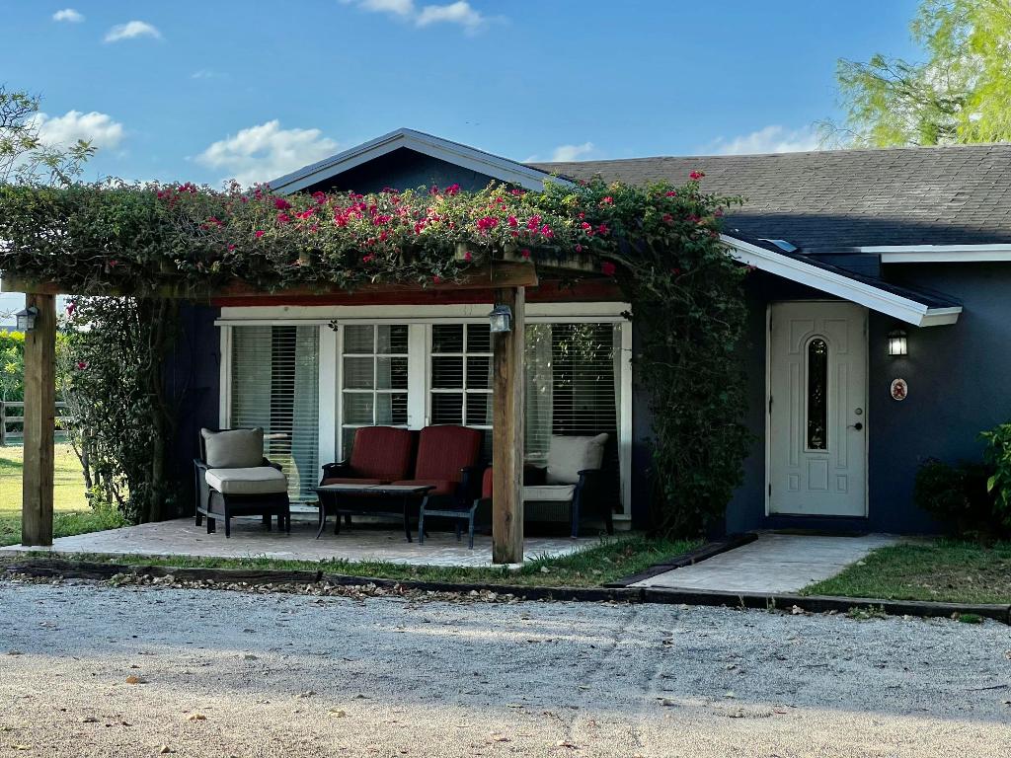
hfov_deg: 25.3
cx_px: 506
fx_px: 2249
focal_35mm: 77
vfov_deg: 19.1
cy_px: 379
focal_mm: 9
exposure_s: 1/552
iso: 32
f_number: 2.8
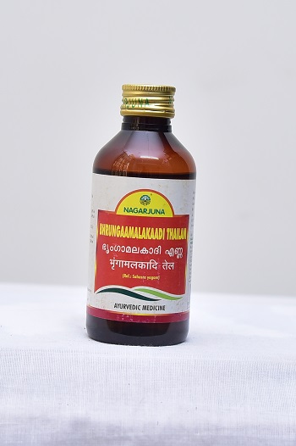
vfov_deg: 44.5
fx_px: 543
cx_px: 148
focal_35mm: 44
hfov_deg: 30.5
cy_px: 223
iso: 1250
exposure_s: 1/100
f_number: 4
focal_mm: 44
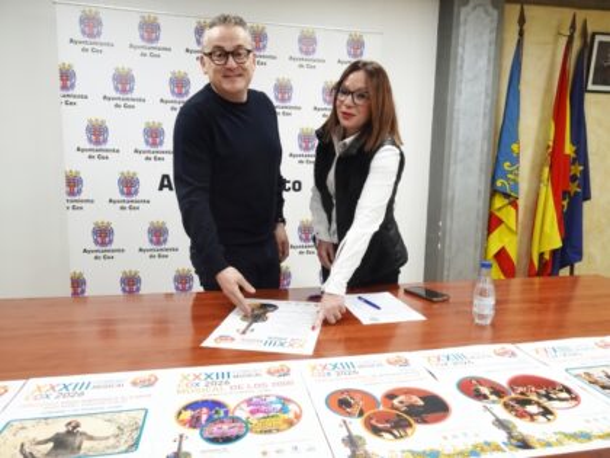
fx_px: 423
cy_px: 229
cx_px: 305
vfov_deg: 56.8
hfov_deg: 71.6
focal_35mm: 24
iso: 250
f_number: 3.5
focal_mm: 4.25
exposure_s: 1/30
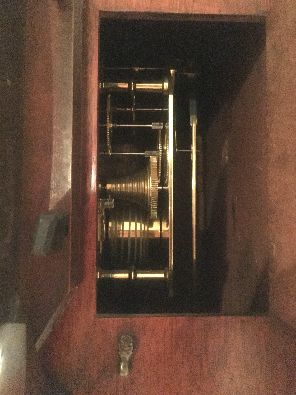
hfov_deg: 48.2
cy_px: 198
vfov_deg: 61.7
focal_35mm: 29
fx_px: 331
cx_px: 148
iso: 2000
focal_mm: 4.15
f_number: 2.2
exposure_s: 1/17
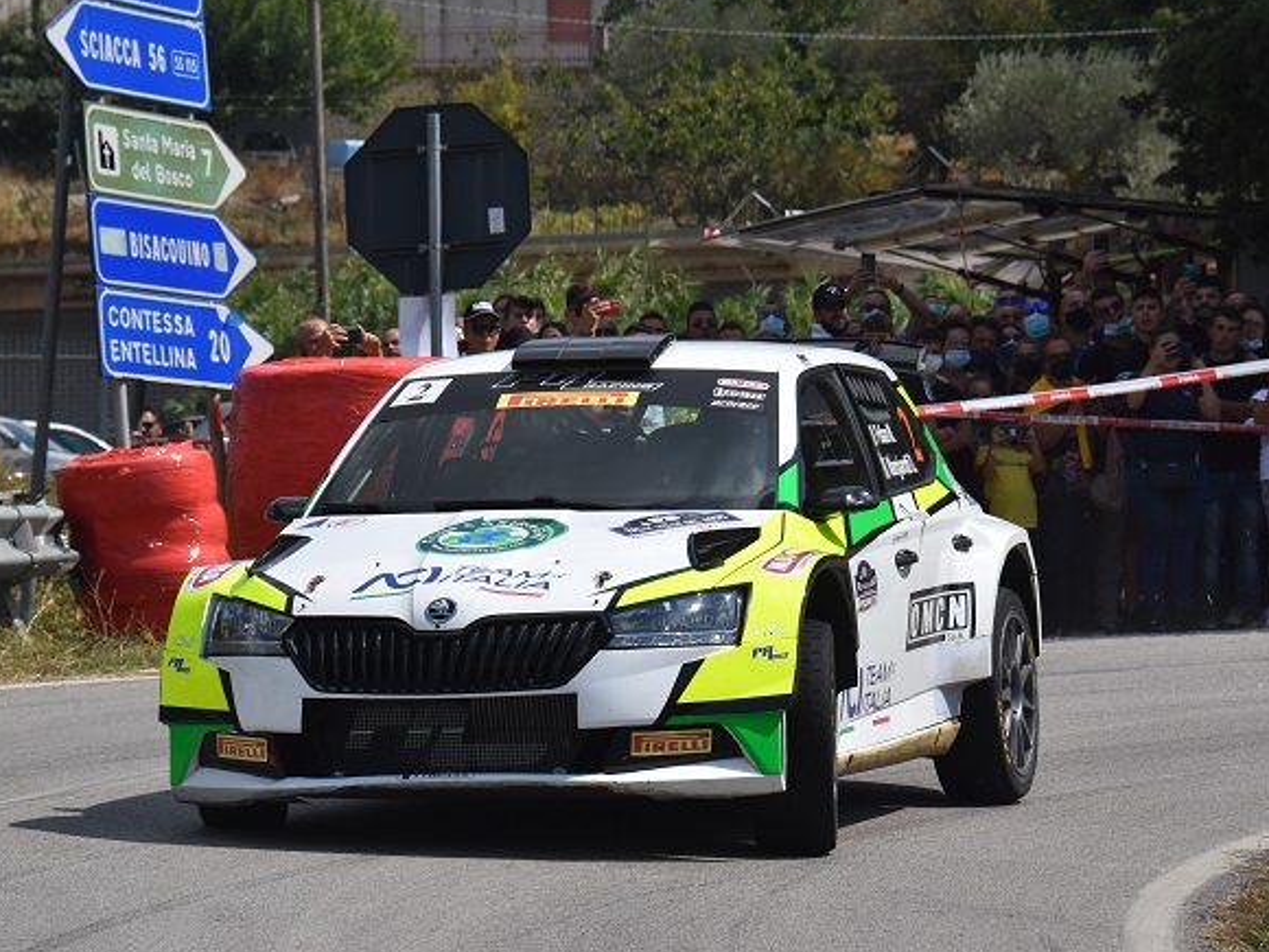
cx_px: 503
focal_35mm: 249
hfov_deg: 8.0
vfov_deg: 6.0
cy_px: 415
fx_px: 9116
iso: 500
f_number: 8
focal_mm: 125
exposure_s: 1/2000
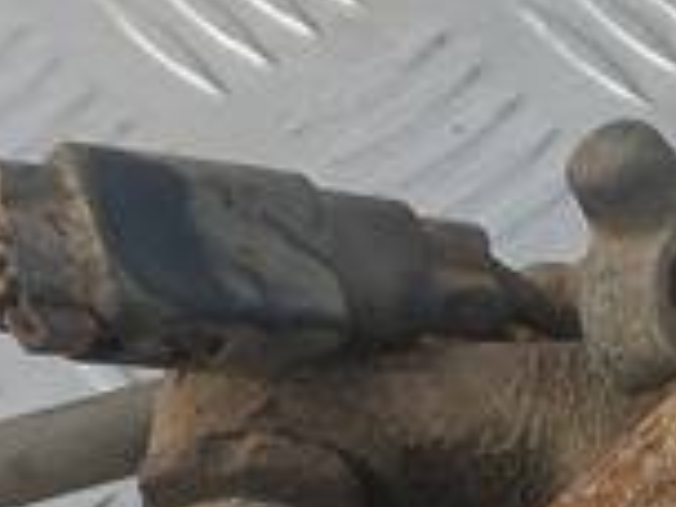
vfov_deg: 8.6
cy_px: 841
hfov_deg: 11.1
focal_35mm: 168
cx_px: 1121
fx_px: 3281
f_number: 1.8
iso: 50
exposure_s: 1/100
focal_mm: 4.6
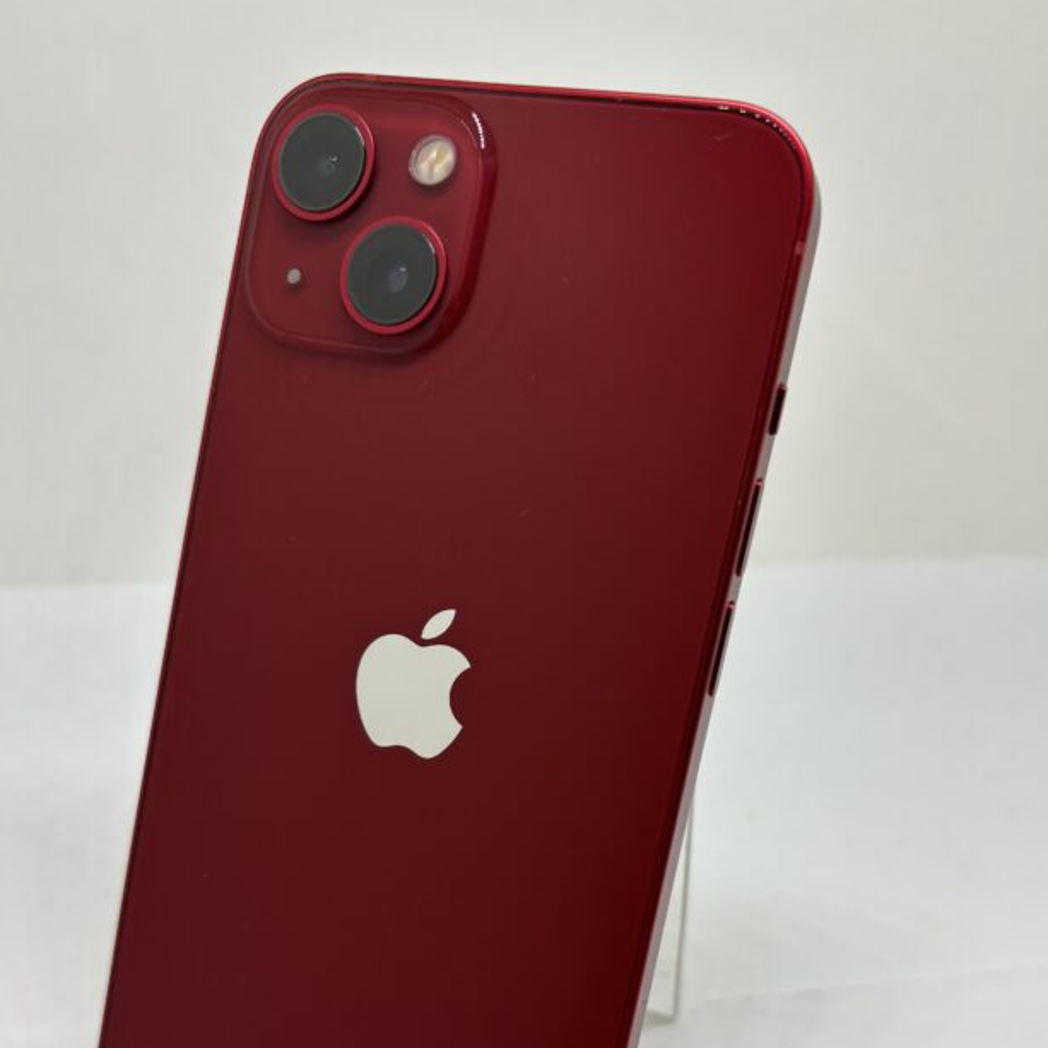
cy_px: 704
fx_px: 1199
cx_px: 515
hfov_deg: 47.2
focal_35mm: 35
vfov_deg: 46.4
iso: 40
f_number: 1.6
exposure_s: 1/100
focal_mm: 5.96
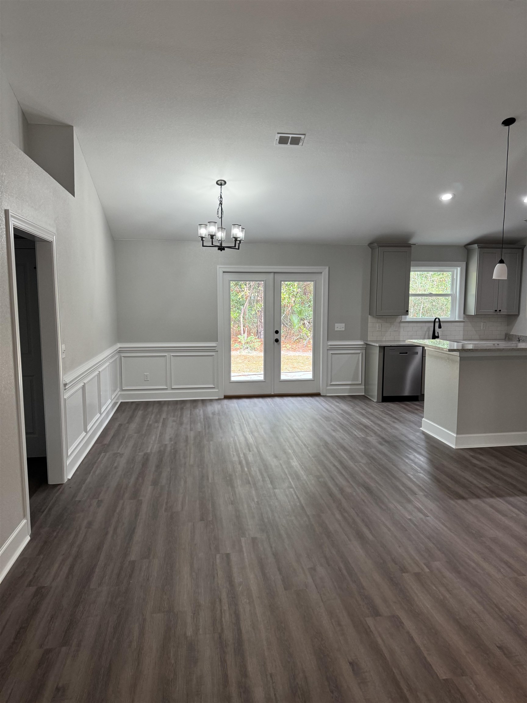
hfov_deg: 56.8
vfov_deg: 71.6
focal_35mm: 24
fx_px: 487
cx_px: 264
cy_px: 352
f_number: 1.78
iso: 200
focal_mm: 6.76
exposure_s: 1/120
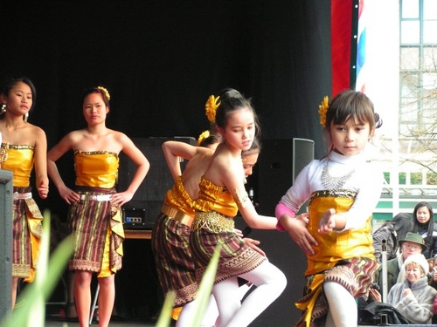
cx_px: 218
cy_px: 164
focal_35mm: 118
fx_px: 1490
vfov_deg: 12.6
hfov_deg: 16.7
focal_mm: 19.6
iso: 160
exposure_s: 1/200
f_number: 3.2
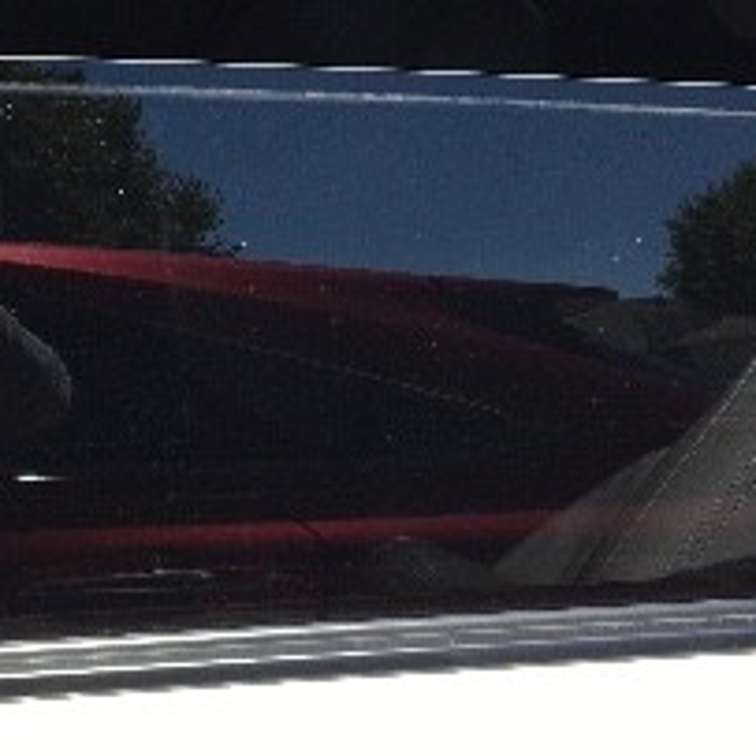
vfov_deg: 21.3
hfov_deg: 21.2
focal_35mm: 81
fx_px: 2001
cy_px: 268
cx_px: 201
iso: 25
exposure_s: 1/986
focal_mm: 4.15
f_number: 2.2
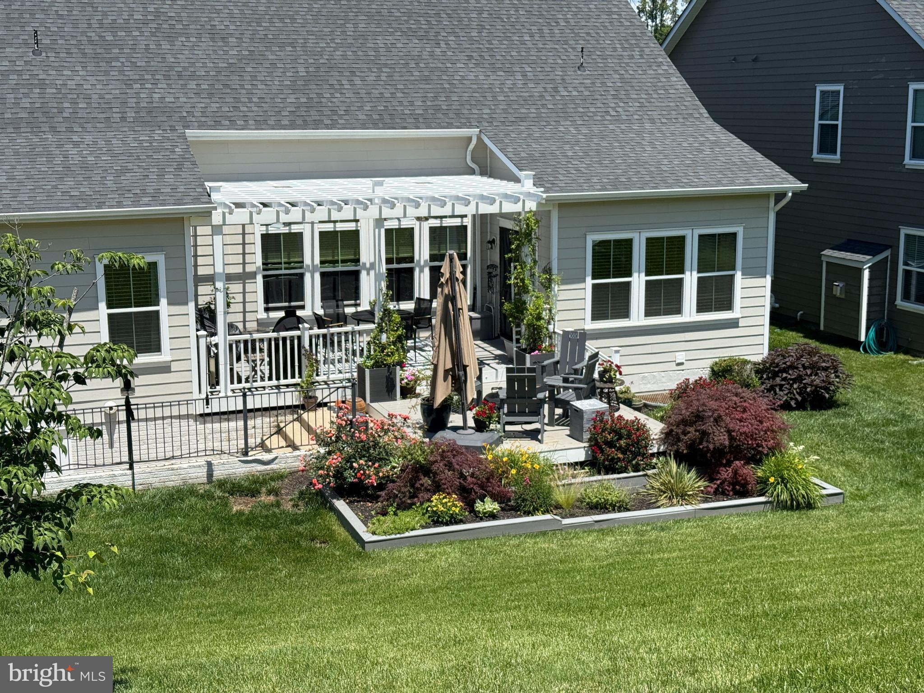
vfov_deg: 30.3
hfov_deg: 39.7
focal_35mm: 48
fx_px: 1281
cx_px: 462
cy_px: 346
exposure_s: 1/4878
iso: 64
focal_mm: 6.76
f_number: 1.78
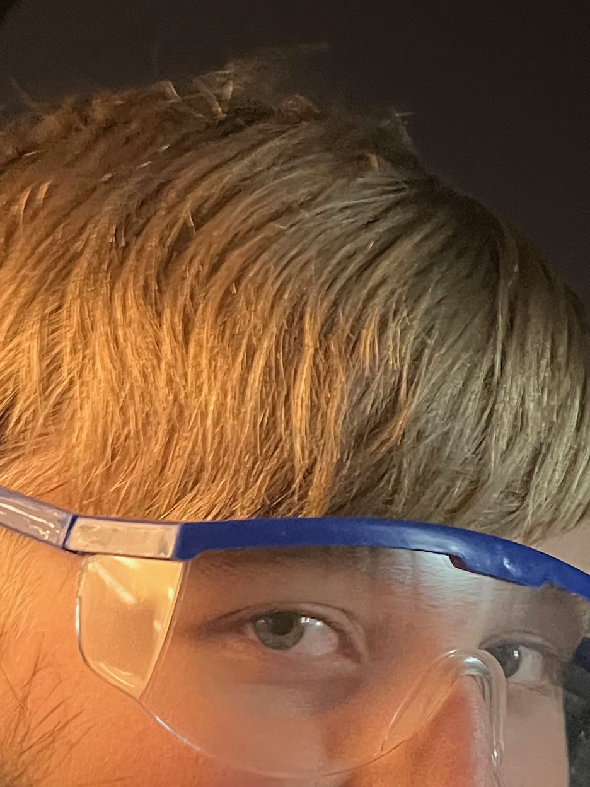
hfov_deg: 17.1
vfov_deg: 22.3
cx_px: 629
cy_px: 806
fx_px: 1909
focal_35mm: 84
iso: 1000
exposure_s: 1/25
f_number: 1.5
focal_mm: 5.7
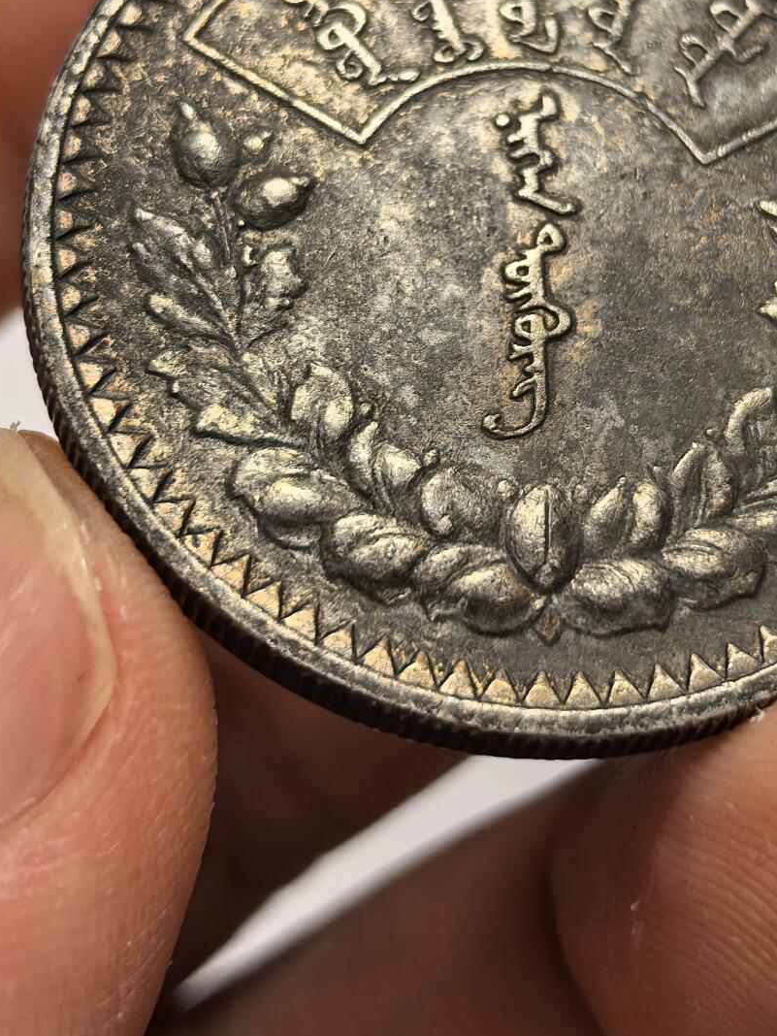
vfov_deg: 21.4
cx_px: 517
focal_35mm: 91
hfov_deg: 16.2
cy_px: 271
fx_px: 2723
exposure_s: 1/100
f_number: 2
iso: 320
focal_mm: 6.98
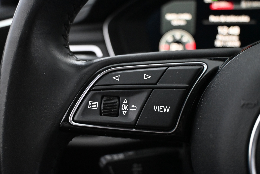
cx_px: 130
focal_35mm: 34
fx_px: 249
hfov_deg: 55.1
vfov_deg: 38.4
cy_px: 87
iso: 7200
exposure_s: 1/60
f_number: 4.2
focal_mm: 23
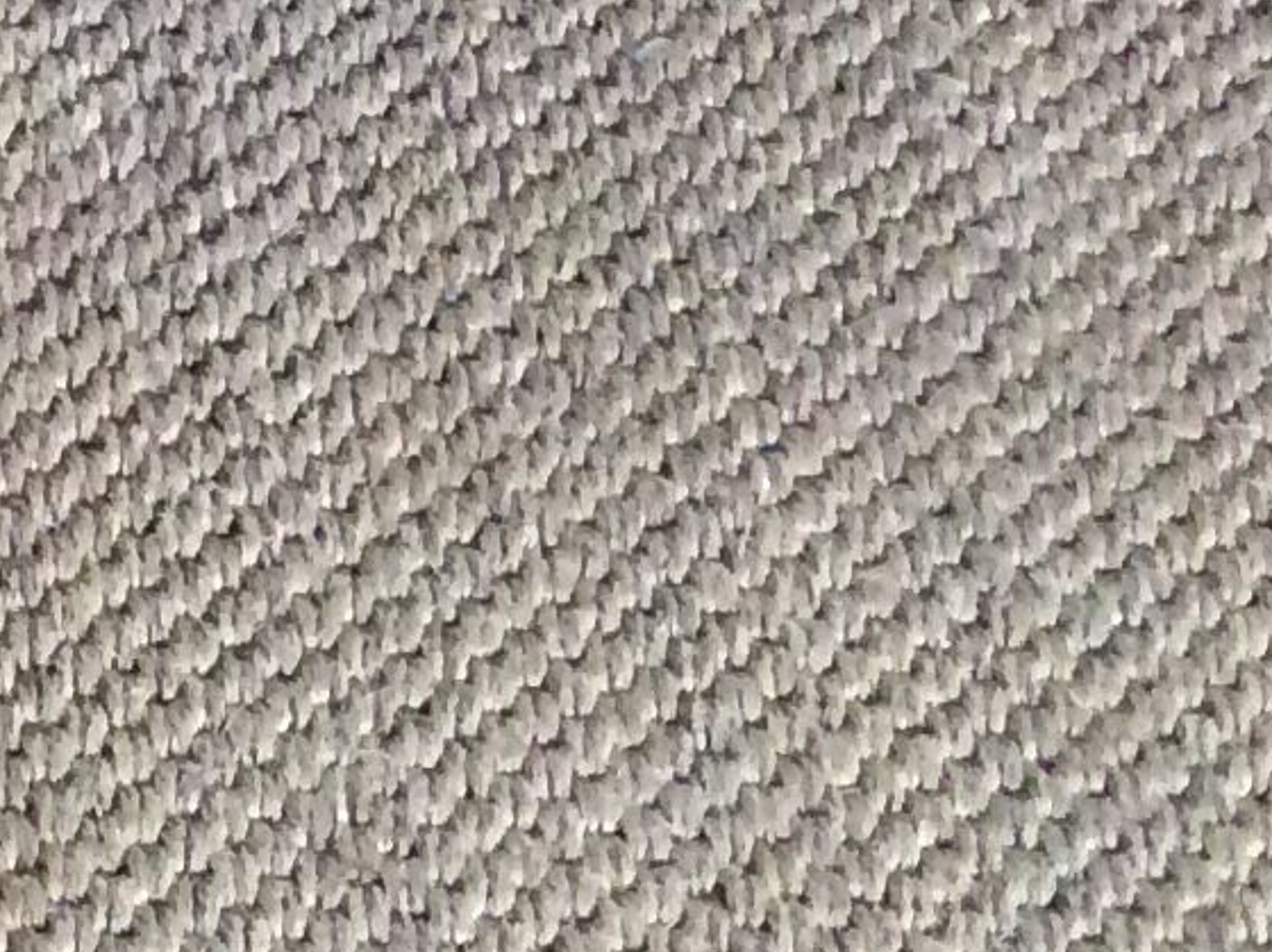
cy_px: 1945
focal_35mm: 148
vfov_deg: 9.3
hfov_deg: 12.0
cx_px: -1240
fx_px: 5434
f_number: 2.4
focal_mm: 3.3
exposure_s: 1/25
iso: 250
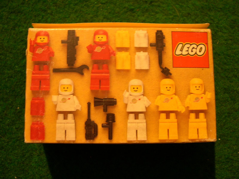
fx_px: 262
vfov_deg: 37.7
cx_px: 120
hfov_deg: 49.0
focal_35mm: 38
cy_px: 90
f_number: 2.8
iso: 100
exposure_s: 1/5.3
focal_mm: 8
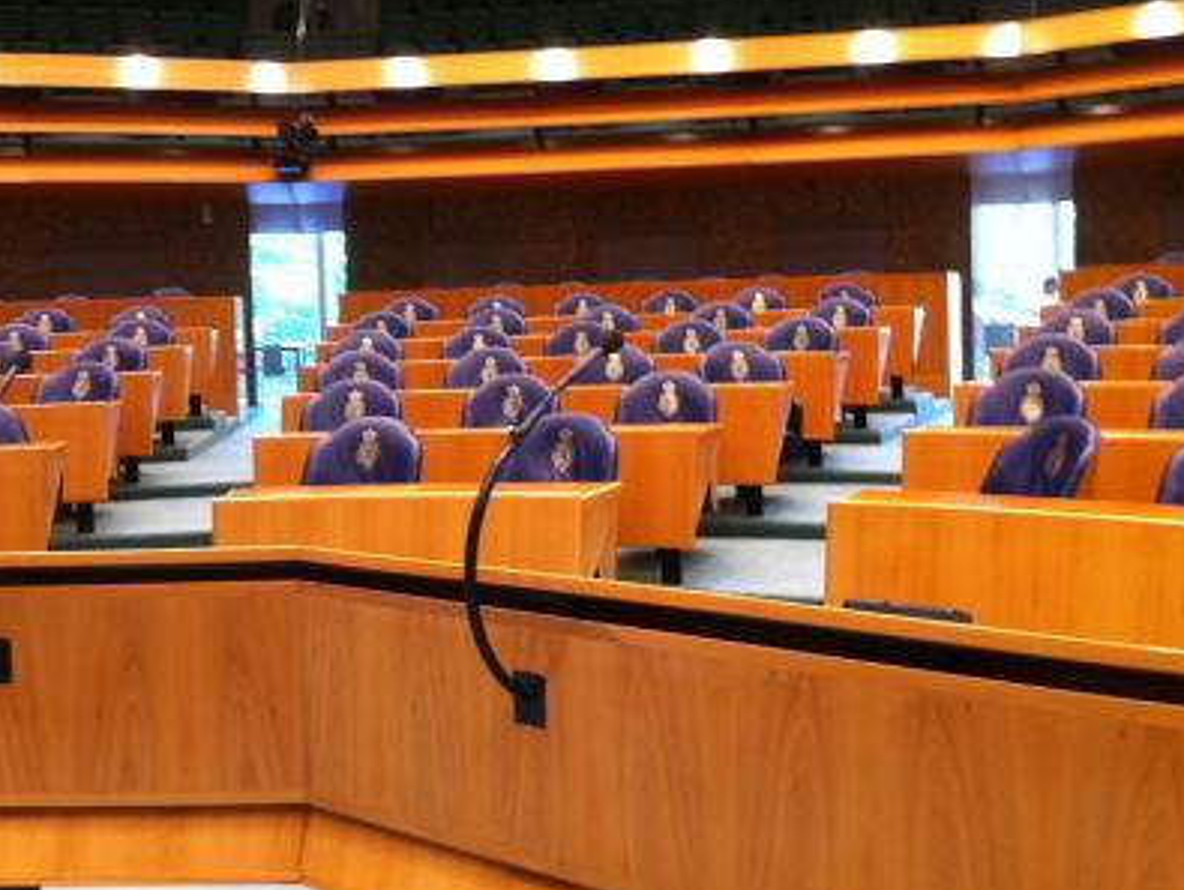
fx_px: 1506
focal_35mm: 44
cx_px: 596
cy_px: 343
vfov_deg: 32.8
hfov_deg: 42.9
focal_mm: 3.85
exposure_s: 1/15
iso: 100
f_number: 2.8
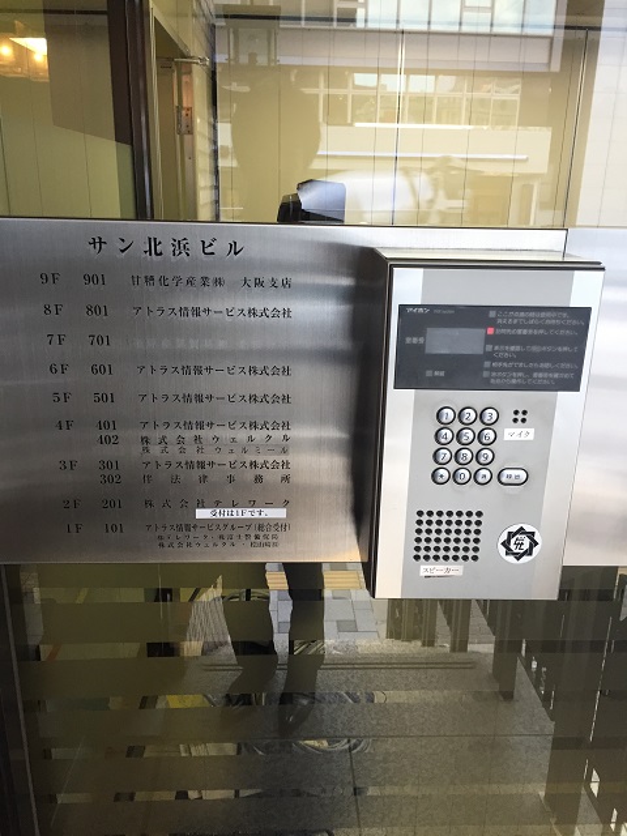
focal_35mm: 29
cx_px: 314
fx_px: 700
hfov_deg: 48.2
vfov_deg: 61.7
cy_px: 418
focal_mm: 4.15
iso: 40
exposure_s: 1/30
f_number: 2.2
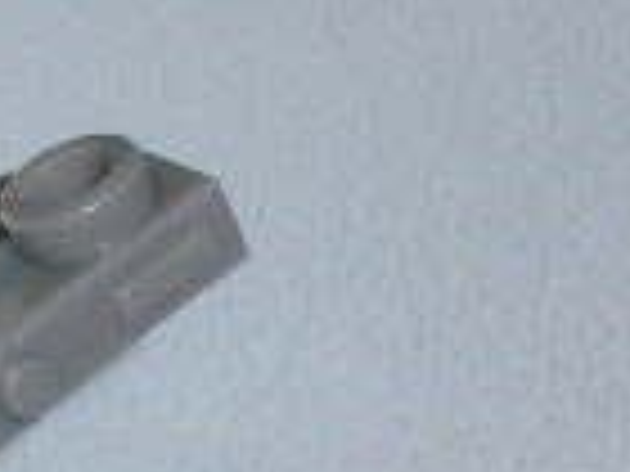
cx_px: -698
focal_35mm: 384
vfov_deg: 3.9
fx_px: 6989
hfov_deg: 5.1
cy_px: 135
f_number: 4.6
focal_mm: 14
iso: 100
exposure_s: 1/60
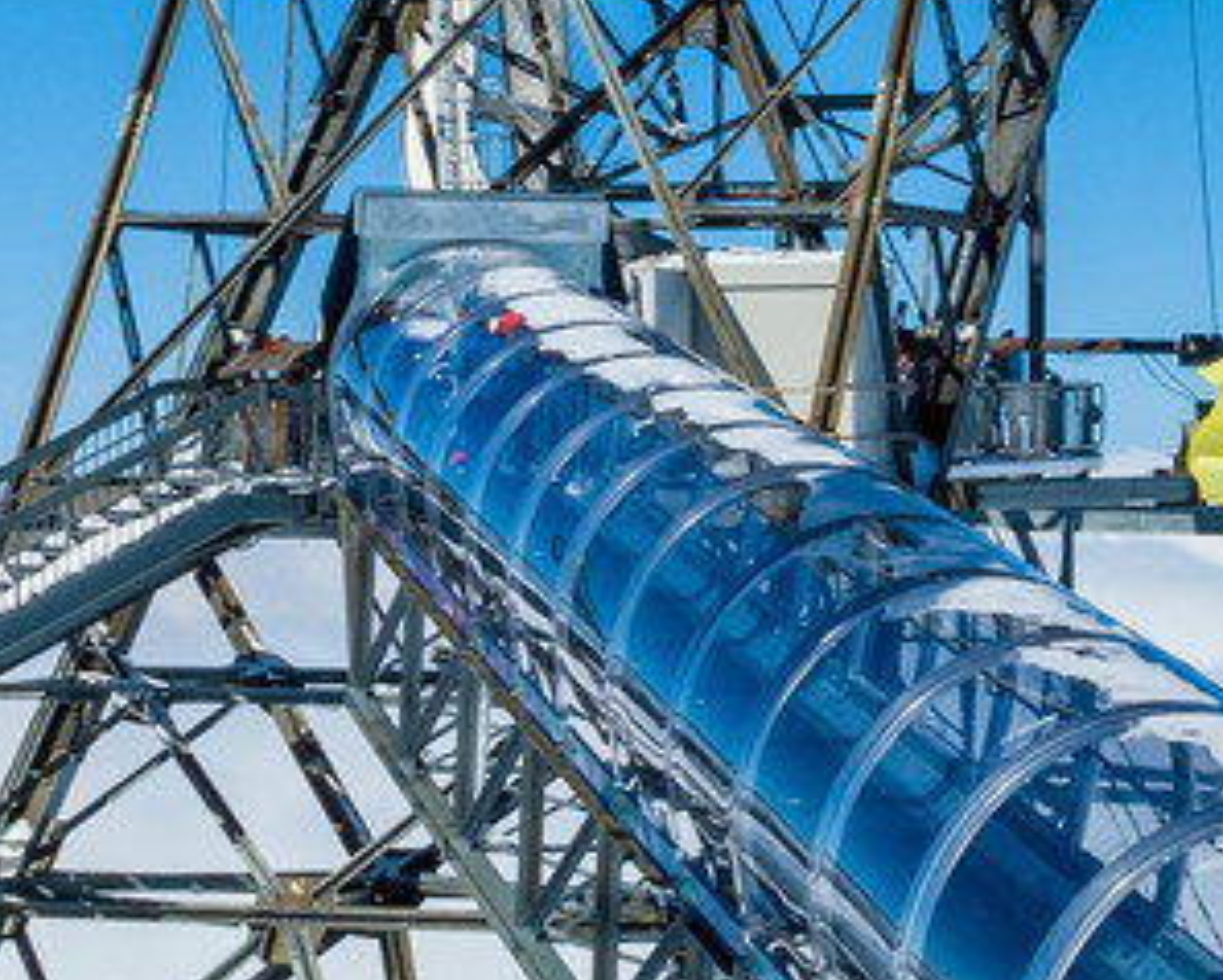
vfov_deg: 12.3
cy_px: 399
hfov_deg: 15.1
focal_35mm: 126
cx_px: 1087
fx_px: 4564
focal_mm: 12.3
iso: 100
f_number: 11
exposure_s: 1/320
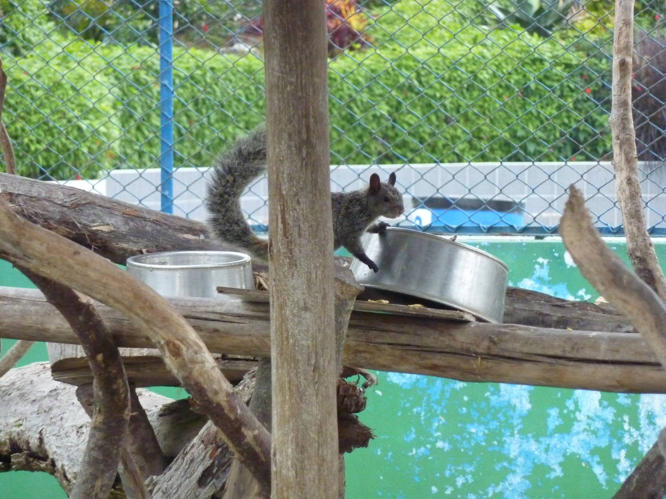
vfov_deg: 5.0
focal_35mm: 300
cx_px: 333
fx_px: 5772
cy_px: 250
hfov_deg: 6.6
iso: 800
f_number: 4.9
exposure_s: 1/160
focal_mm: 49.2
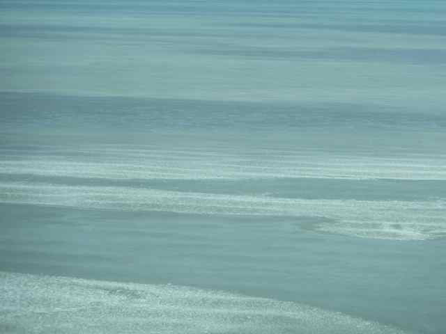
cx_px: 223
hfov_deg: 8.2
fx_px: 3118
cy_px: 167
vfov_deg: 6.1
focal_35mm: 242
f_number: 4.7
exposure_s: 1/400
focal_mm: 39.7
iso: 80
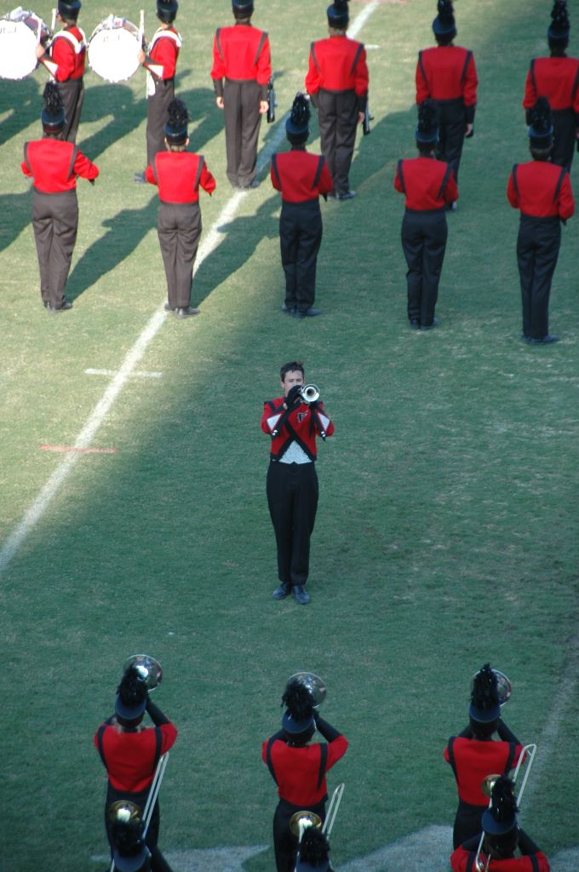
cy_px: 436
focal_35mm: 300
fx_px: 7257
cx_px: 290
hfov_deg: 4.6
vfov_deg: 6.9
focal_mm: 200
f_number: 5.6
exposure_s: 1/200
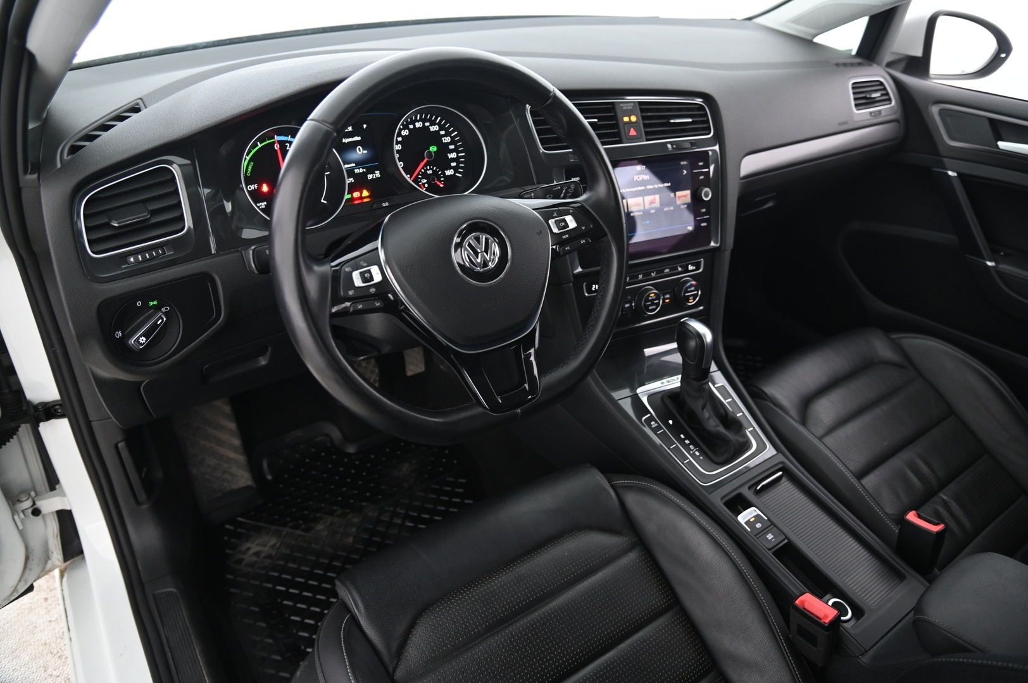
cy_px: 342
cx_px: 514
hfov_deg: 73.8
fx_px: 685
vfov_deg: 53.1
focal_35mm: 24
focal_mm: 24
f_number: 4
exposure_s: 1/15
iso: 2000
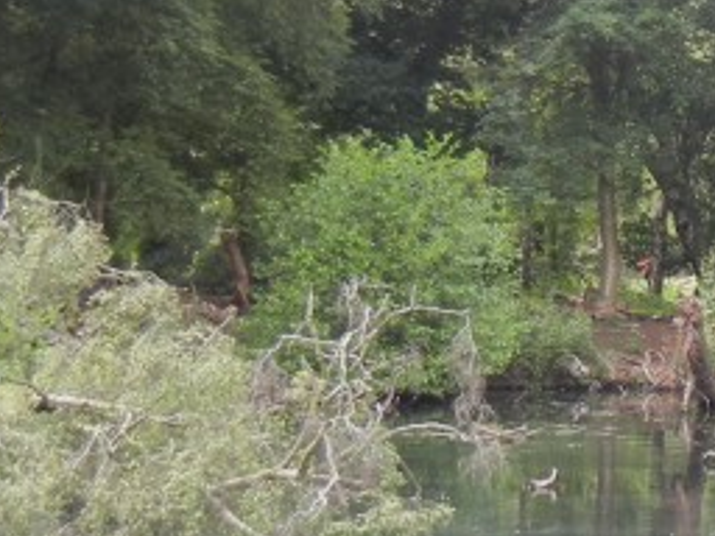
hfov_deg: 15.3
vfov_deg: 12.3
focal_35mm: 120
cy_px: 243
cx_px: 1033
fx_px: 2479
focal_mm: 5.4
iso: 160
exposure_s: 1/214
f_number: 3.5
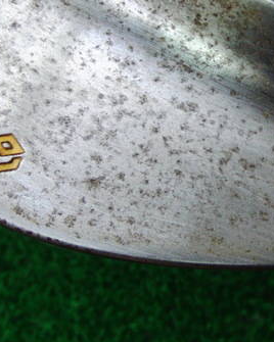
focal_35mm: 69
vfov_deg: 27.2
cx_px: 230
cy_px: 98
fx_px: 699
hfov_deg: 21.8
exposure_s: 1/80
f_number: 3.6
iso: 320
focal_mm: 6.42
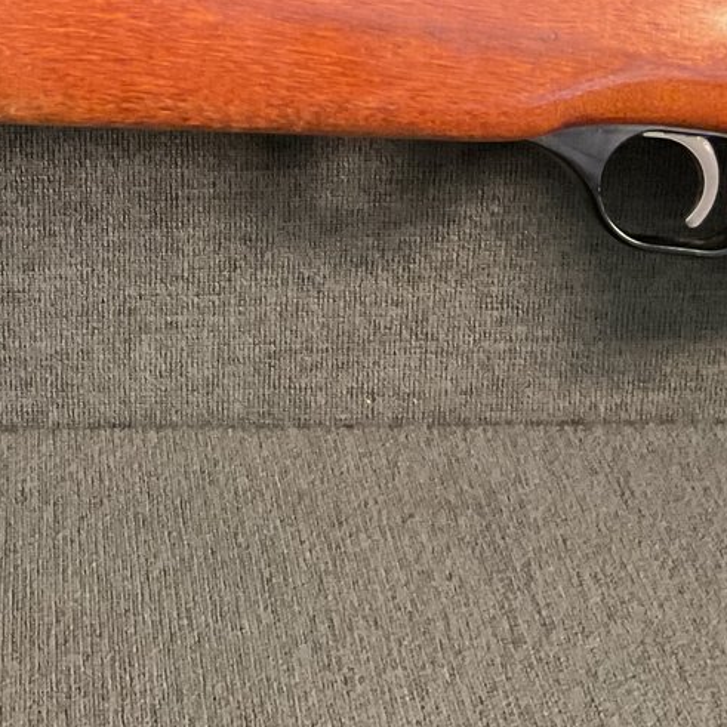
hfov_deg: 21.3
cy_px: -42
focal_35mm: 79
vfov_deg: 21.0
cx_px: 23
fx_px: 1877
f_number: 1.8
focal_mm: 3
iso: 500
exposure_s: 1/30
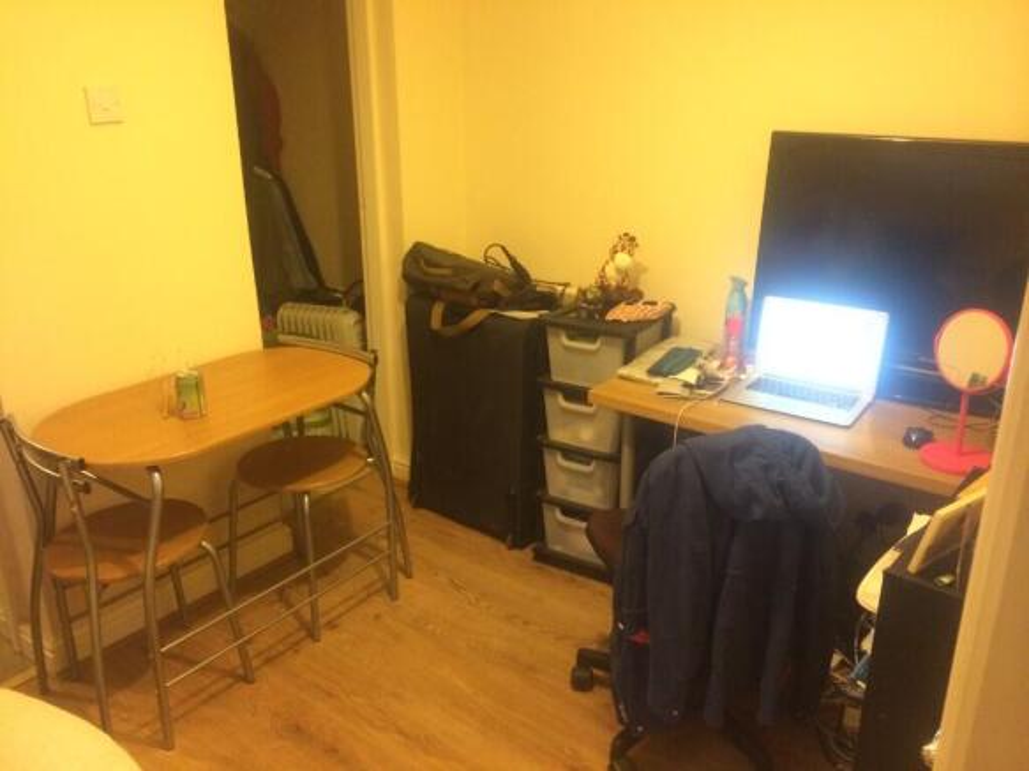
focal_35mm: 30
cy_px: 386
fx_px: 892
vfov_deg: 46.8
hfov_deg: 60.0
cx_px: 514
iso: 320
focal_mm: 4.12
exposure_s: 1/17
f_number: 2.2
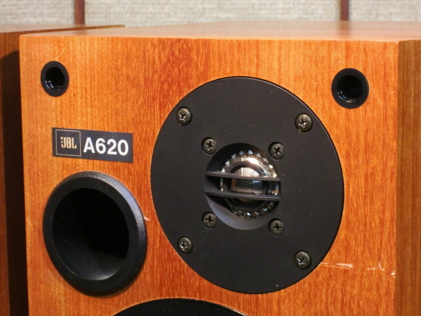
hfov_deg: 17.6
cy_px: 158
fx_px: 1362
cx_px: 210
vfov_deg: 13.2
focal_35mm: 112
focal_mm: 19.6
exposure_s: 1/15
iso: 400
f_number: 5.8
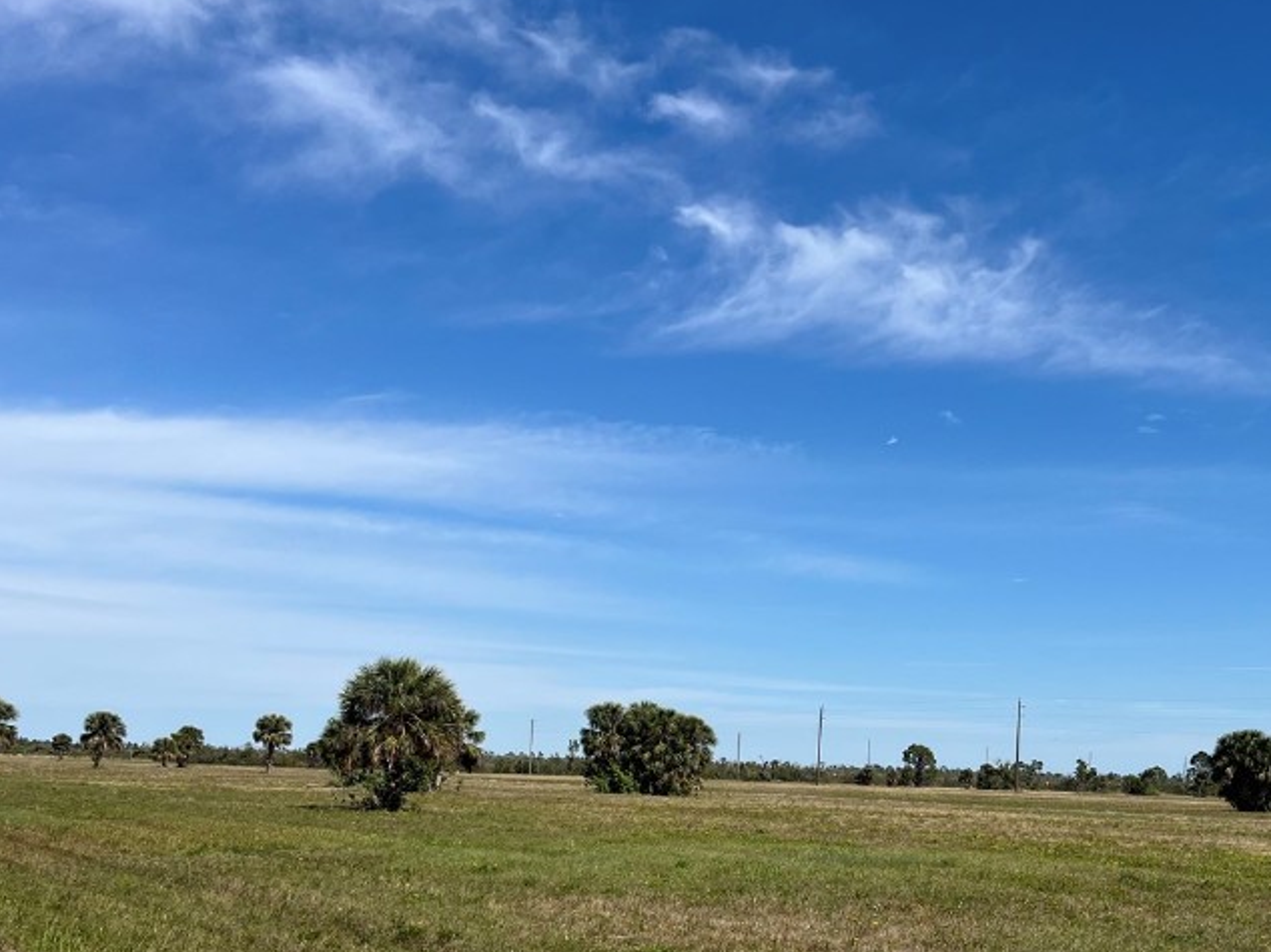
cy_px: 695
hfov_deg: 44.3
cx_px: 814
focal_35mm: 42
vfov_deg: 33.7
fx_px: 1542
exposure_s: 1/6211
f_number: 1.5
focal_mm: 5.7
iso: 50
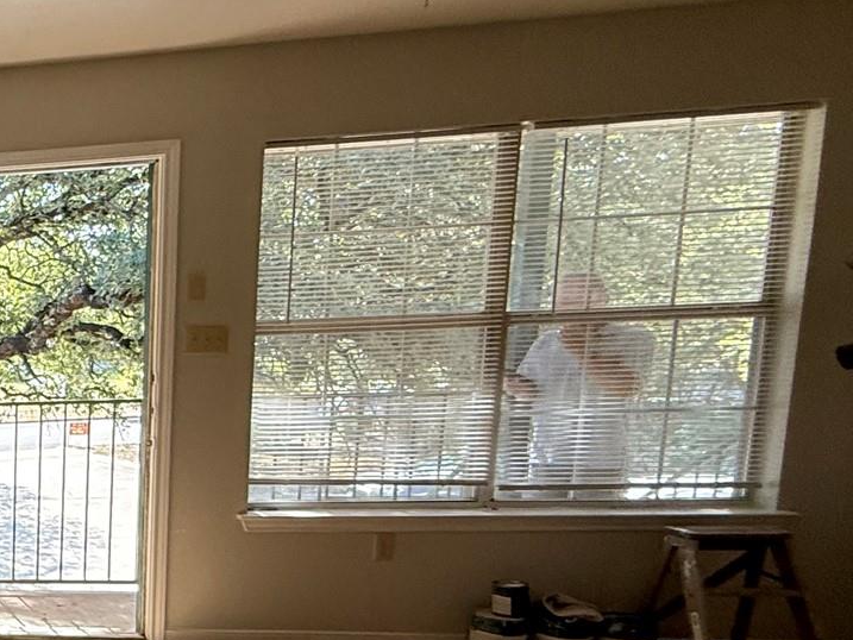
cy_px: 473
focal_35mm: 40
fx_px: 986
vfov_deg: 35.2
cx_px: -346
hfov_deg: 31.2
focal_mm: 2.22
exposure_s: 1/99
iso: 125
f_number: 2.2
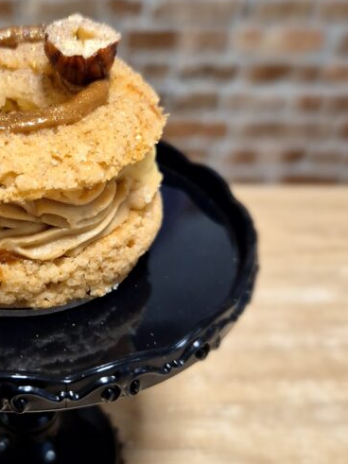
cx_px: 33
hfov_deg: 29.0
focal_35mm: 48
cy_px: 222
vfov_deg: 39.7
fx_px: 644
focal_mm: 5.4
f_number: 1.8
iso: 160
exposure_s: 1/50
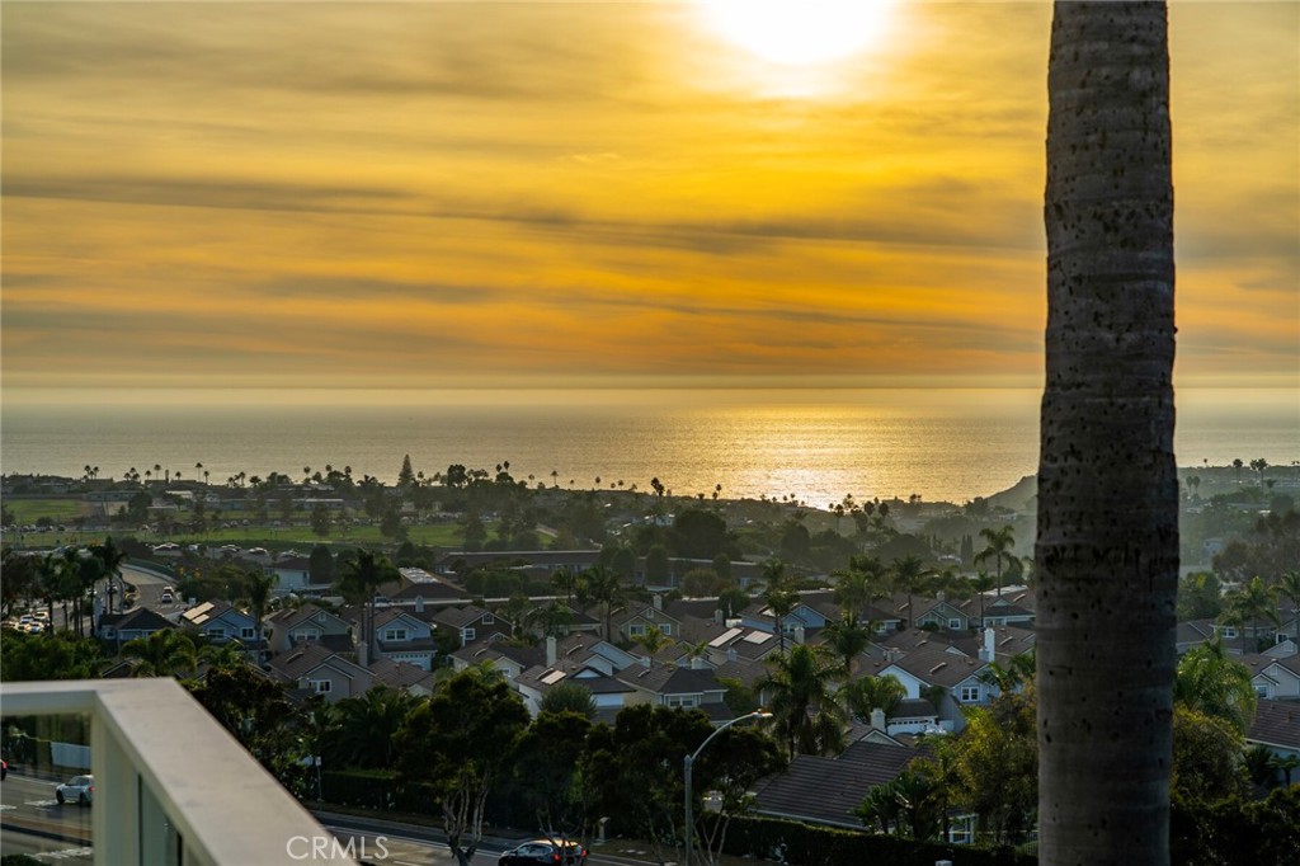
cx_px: 650
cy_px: 433
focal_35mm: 61
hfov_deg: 32.9
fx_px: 2202
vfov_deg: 22.2
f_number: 7.1
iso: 100
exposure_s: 1/500
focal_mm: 61
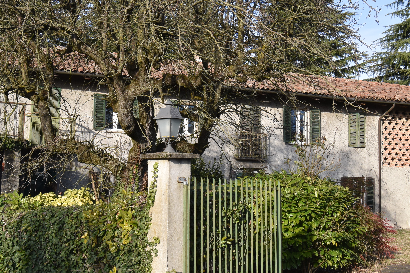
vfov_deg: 26.5
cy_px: 146
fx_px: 581
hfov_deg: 38.9
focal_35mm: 51
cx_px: 212
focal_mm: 20
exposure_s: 1/250
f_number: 8
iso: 200
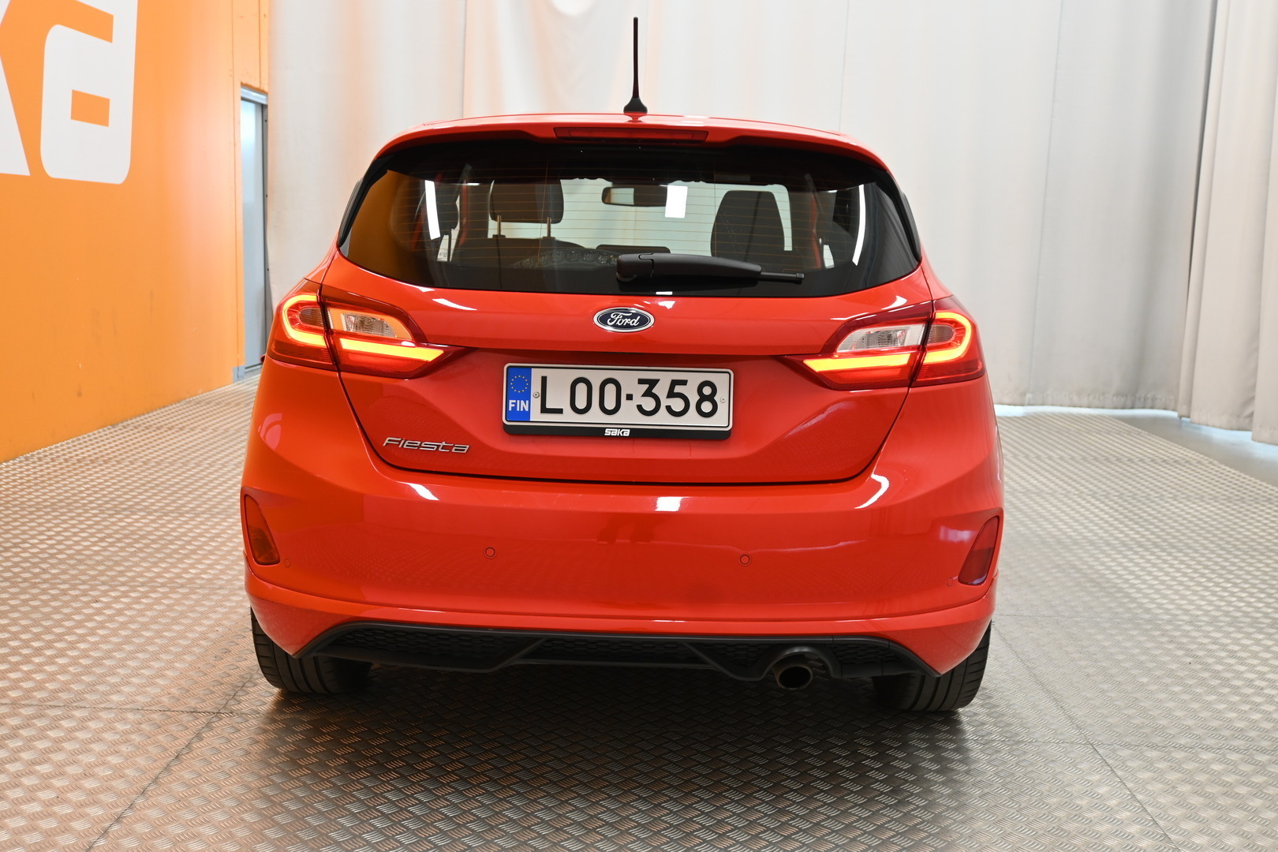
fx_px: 1225
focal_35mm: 34
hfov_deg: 55.1
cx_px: 639
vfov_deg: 38.4
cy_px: 426
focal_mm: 23
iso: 400
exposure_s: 1/40
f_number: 4.2
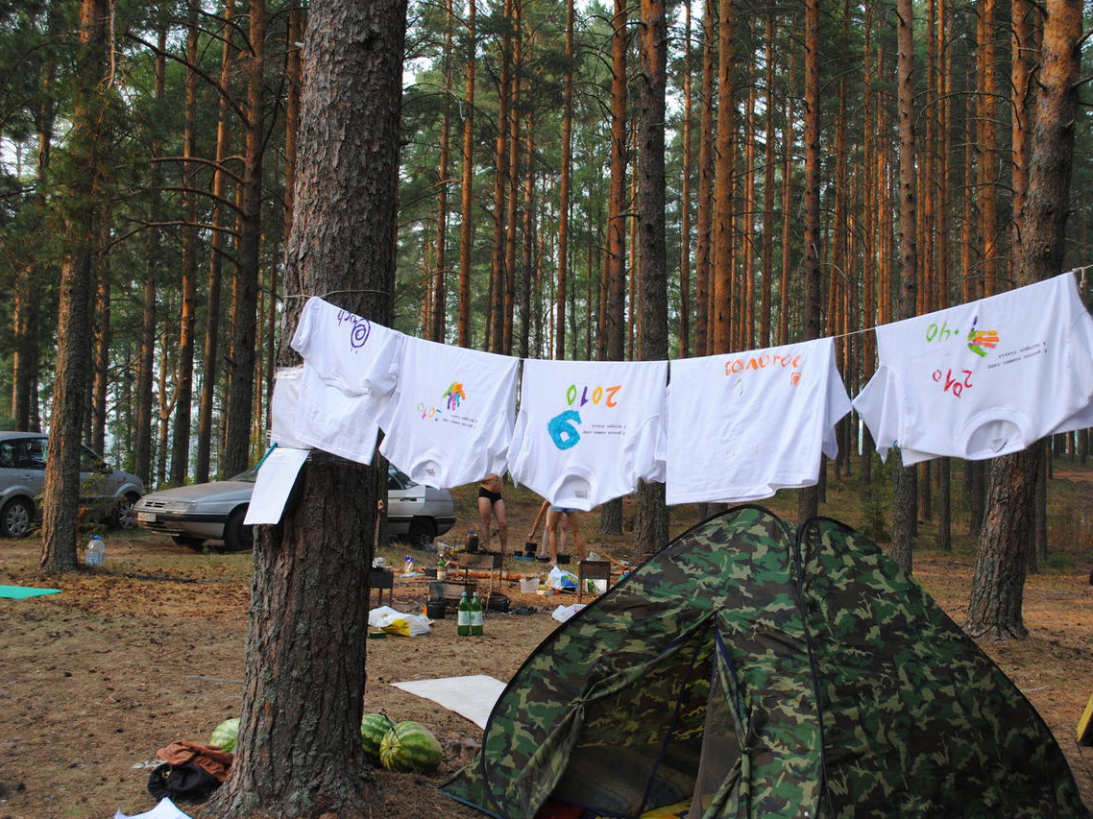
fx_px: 1231
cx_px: 604
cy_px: 409
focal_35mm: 39
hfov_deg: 47.8
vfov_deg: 36.8
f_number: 5.6
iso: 160
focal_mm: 24
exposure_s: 1/125
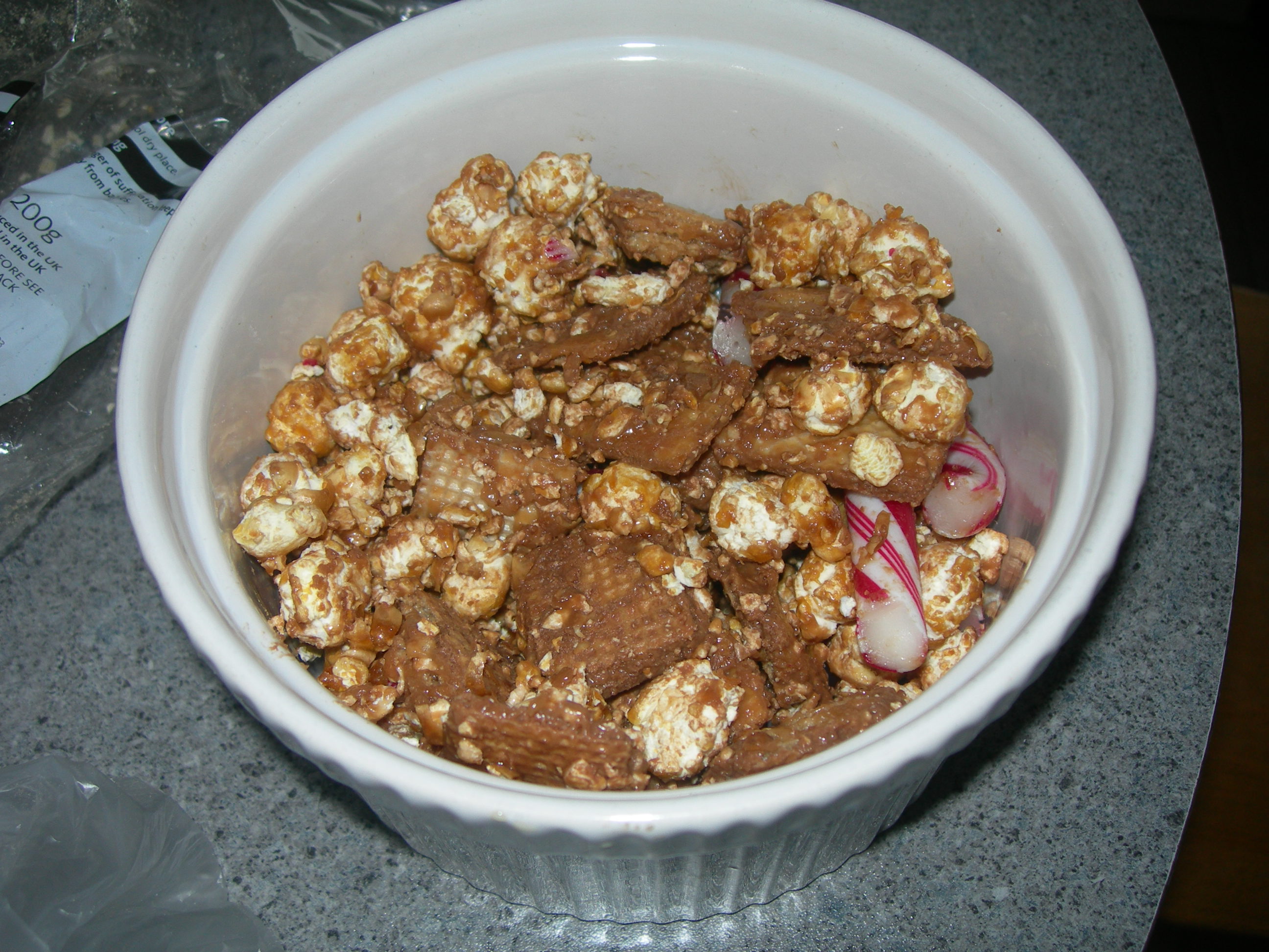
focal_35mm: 38
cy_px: 476
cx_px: 634
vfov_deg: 37.7
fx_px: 1393
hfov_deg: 49.0
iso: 50
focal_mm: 7.8
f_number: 2.8
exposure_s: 1/60.1
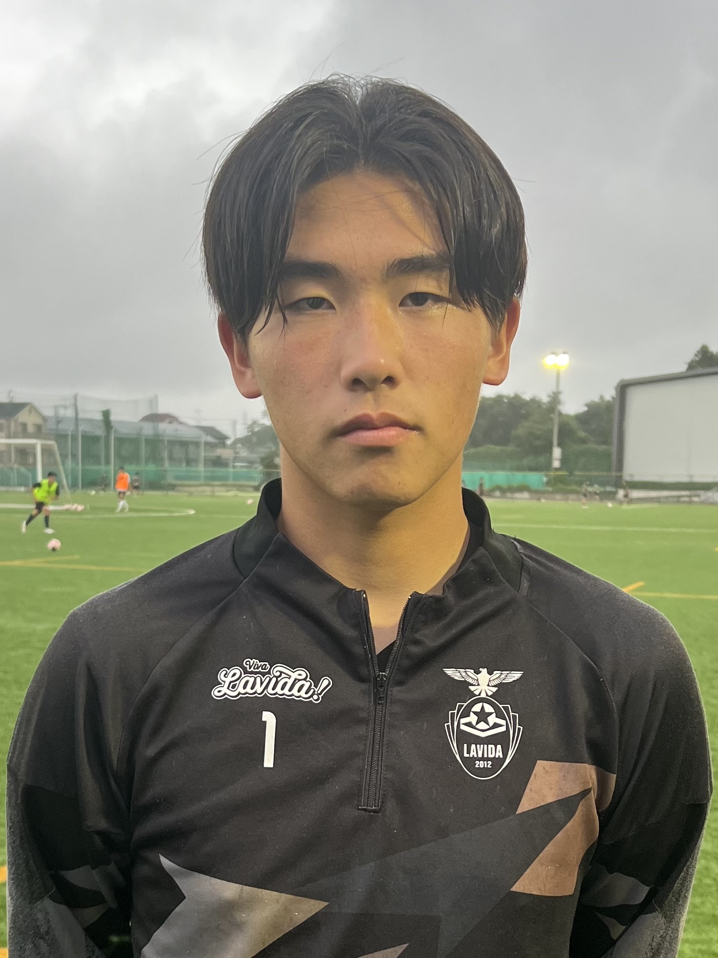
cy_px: 479
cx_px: 359
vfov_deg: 67.3
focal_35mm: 26
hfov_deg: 53.1
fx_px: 719
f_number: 1.5
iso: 100
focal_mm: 5.7
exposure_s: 1/121
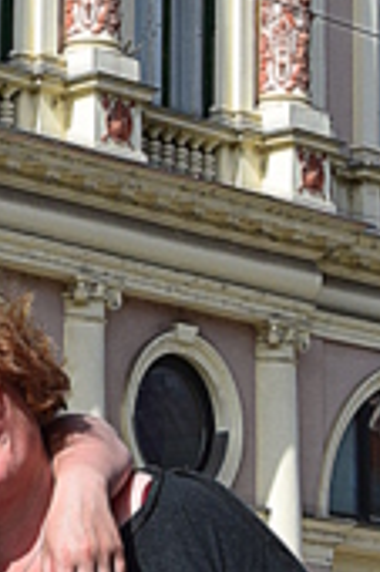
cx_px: -172
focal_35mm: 198
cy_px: 323
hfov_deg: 6.8
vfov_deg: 10.4
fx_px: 3141
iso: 360
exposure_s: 1/500
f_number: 11
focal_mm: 28
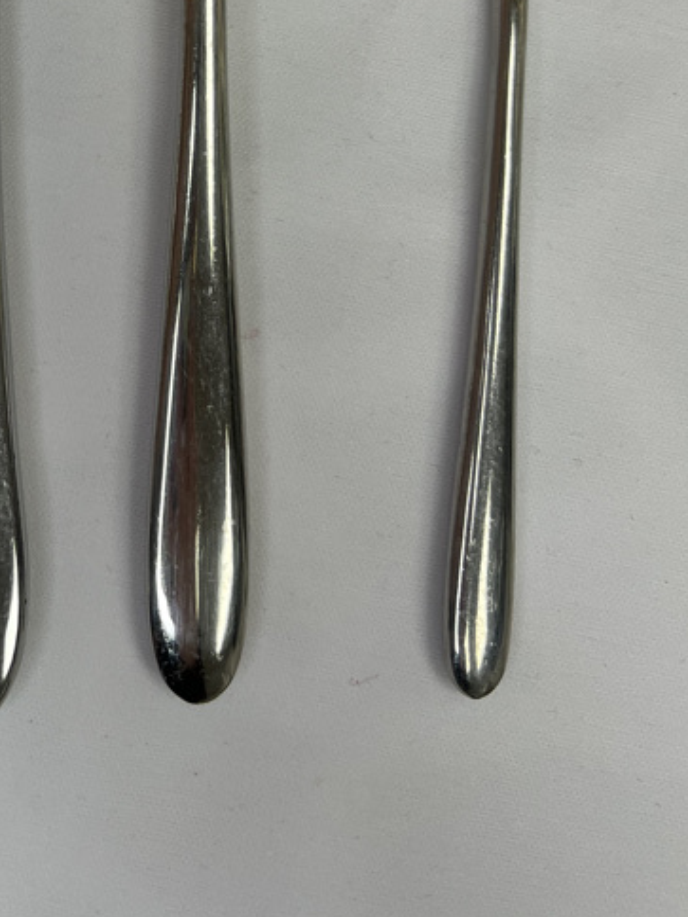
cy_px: -44
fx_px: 1458
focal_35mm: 55
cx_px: 59
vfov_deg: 31.7
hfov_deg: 25.7
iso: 50
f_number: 1.5
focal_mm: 5.7
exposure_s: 1/149
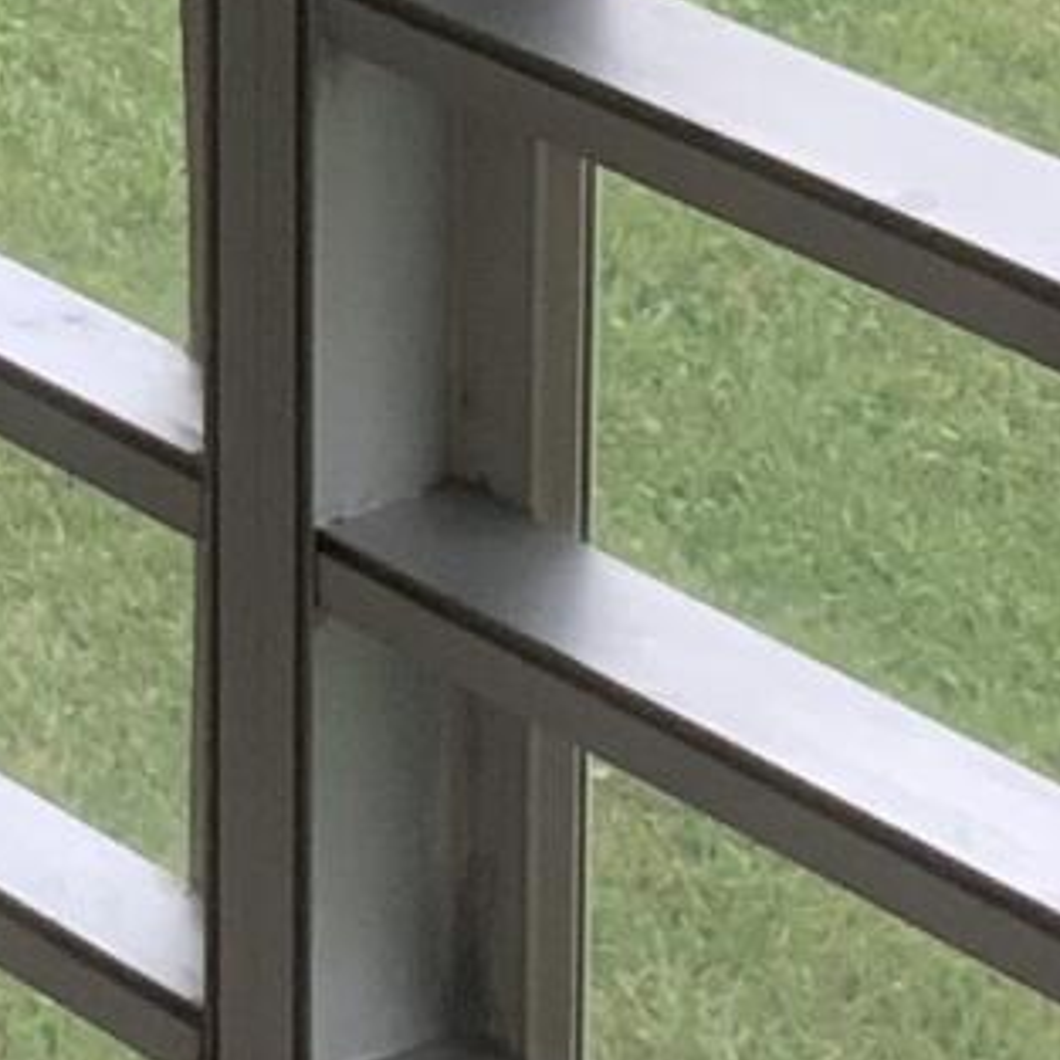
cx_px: 75
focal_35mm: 246
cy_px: -677
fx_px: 8523
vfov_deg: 7.0
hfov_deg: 7.1
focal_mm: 3
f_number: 1.8
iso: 64
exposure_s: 1/120
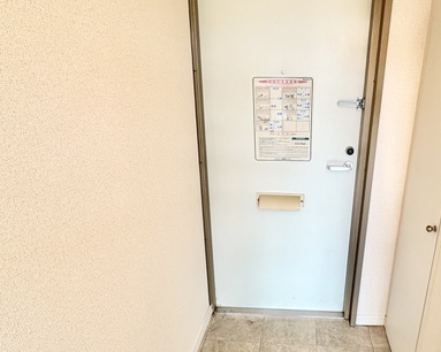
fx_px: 326
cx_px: 294
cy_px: 182
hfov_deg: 66.3
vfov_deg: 56.7
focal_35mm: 25
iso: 125
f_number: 2.2
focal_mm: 2.22
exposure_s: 1/60
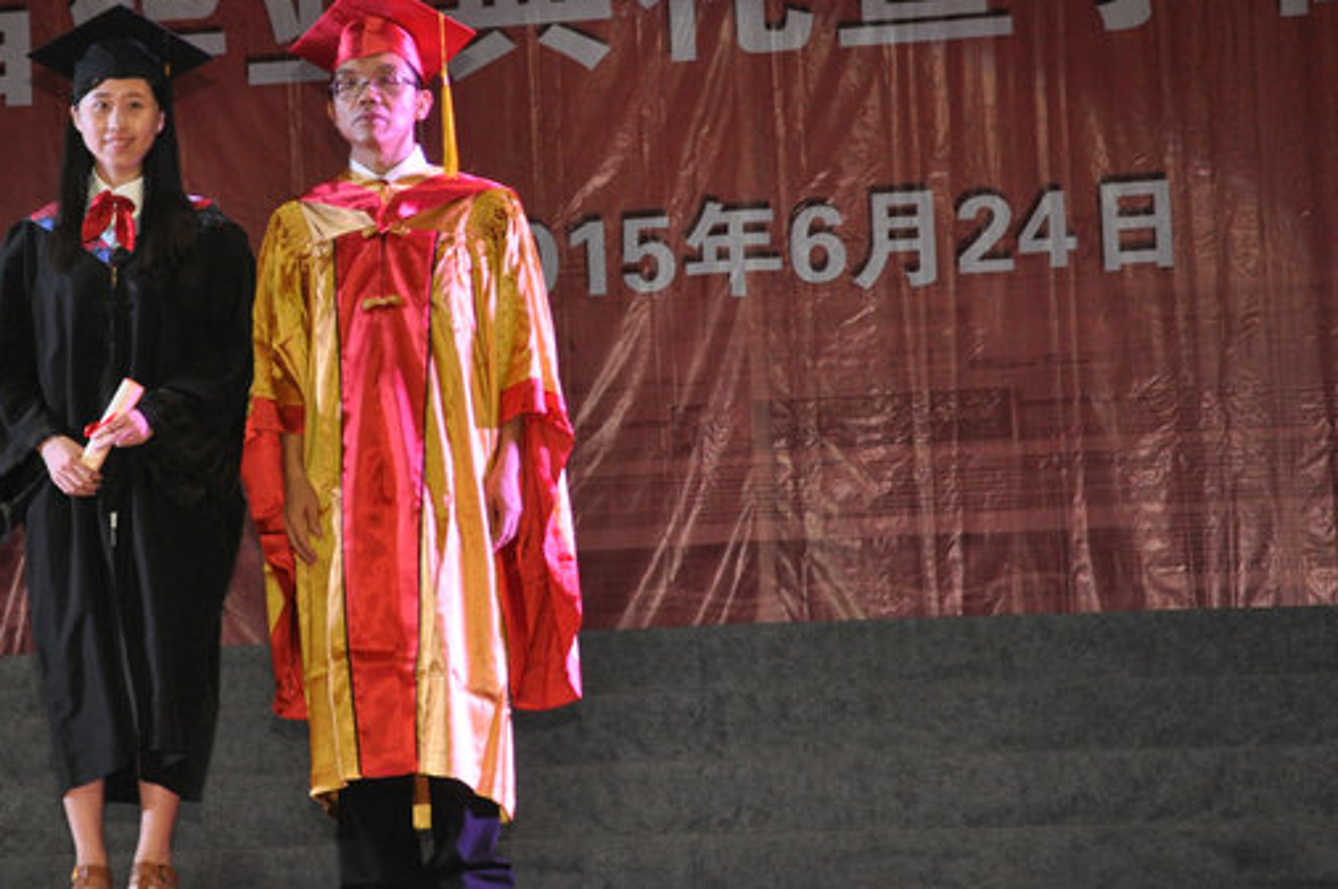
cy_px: 303
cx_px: 391
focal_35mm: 107
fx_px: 3964
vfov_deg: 12.8
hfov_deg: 19.1
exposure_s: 1/60
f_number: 4.8
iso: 800
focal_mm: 45
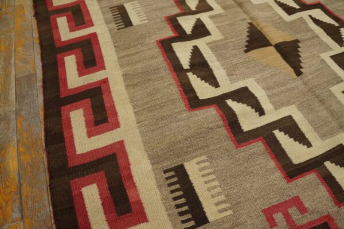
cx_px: 172
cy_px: 114
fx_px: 258
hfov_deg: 67.4
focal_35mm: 27
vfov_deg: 47.9
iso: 2500
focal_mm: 18
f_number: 4
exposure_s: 1/160
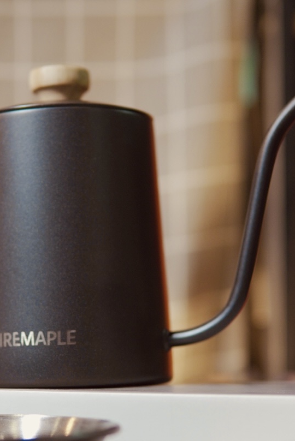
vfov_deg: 22.5
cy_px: 301
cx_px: 68
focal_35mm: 90
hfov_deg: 15.1
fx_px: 1104
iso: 500
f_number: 1.8
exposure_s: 1/125
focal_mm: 30
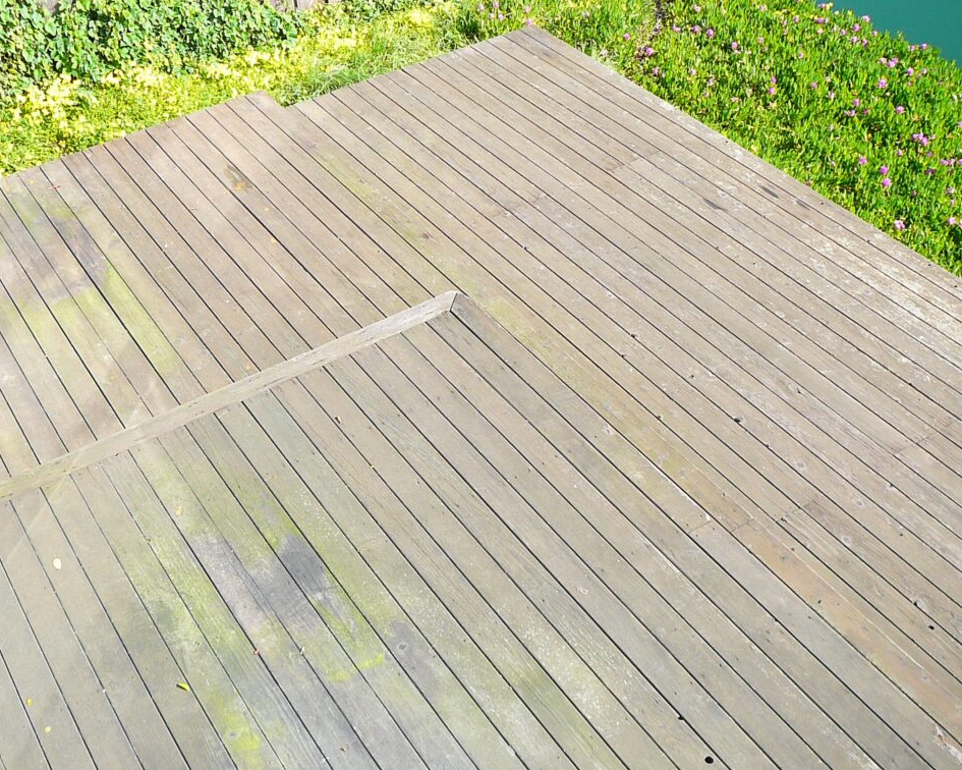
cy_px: 383
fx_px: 1053
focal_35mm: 37
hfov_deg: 49.1
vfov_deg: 40.1
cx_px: 485
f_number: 2.8
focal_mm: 5.2
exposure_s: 1/320
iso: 80
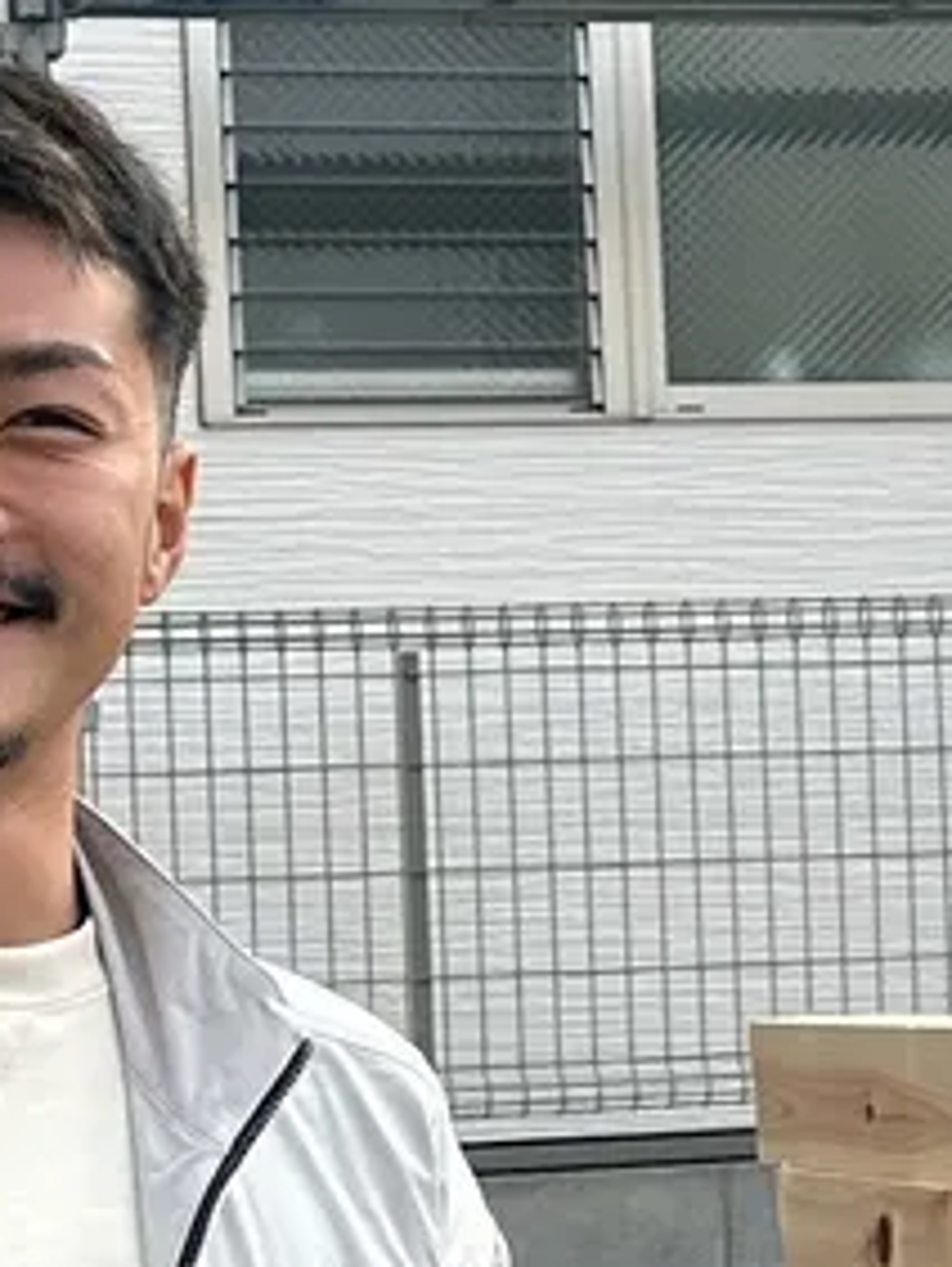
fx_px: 1867
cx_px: -4
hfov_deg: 27.0
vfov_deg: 37.5
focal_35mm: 51
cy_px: 598
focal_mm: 6.86
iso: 80
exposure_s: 1/836
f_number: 1.78
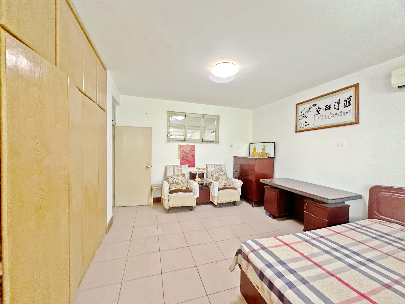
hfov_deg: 102.1
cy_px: 152
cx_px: 202
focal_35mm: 14
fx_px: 164
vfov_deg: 85.7
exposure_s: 1/60
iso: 640
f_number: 2.2
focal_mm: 2.22
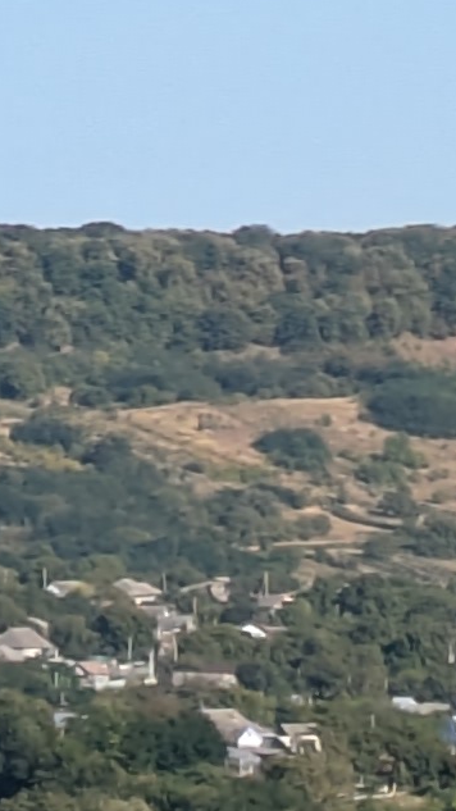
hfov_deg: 3.0
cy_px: 209
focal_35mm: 406
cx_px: -468
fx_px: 8728
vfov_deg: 5.3
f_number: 1.89
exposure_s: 1/2132
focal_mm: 5.43
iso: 62
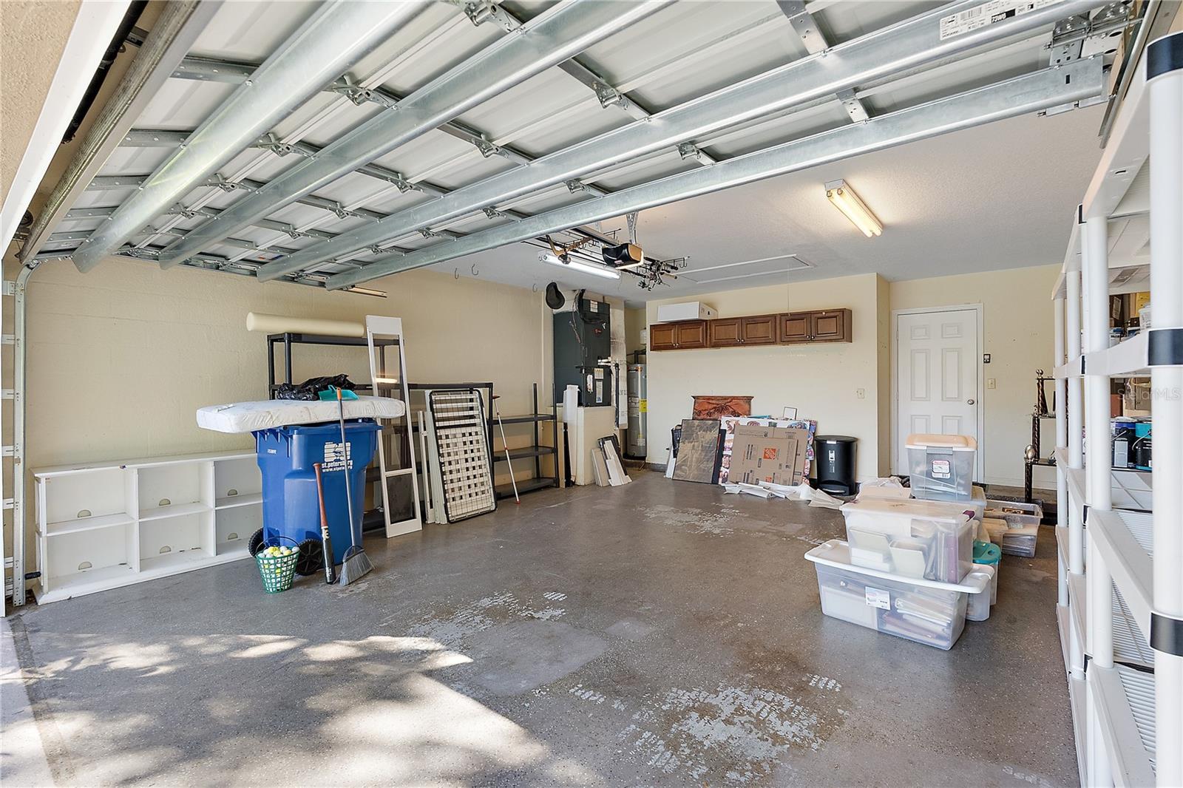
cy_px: 394
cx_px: 592
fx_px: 526
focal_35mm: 16
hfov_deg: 96.7
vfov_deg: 73.7
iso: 1600
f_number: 5.6
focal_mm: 16
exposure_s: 1/80
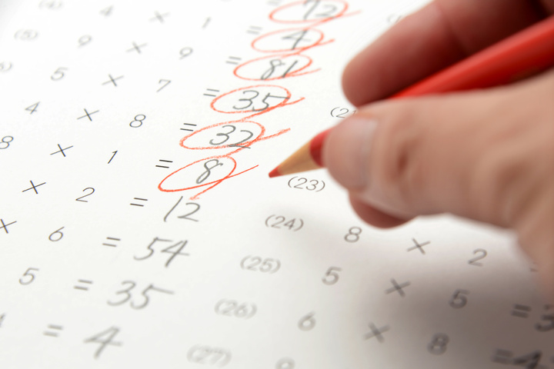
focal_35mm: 145
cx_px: 277
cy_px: 184
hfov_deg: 14.2
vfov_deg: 9.5
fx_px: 2231
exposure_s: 1/60
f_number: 9
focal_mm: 145
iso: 100
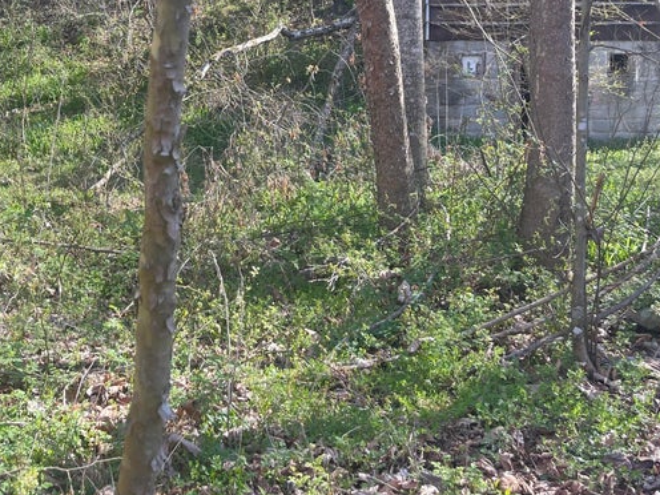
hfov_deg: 43.2
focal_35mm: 43
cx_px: 219
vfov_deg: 32.7
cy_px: 104
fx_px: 820
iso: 32
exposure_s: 1/346
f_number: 1.6
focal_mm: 5.1
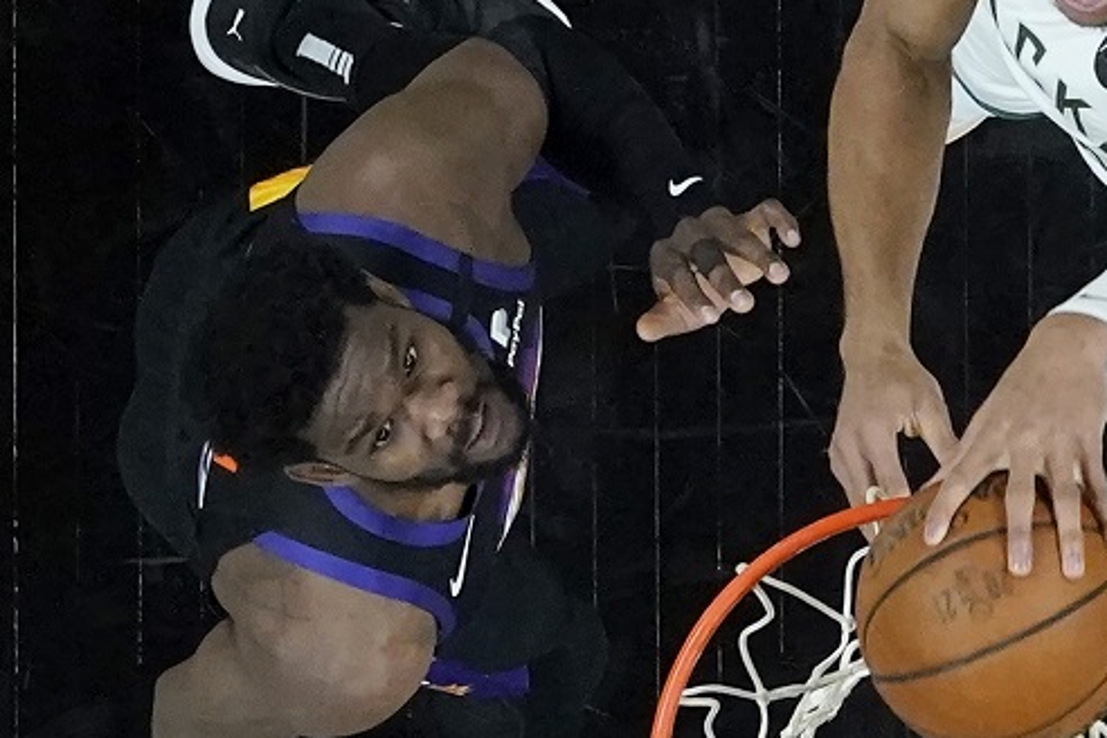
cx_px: 1026
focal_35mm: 731
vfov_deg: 1.9
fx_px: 22476
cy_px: 274
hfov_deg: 2.8
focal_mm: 200
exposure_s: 1/1250
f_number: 6.3
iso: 10000
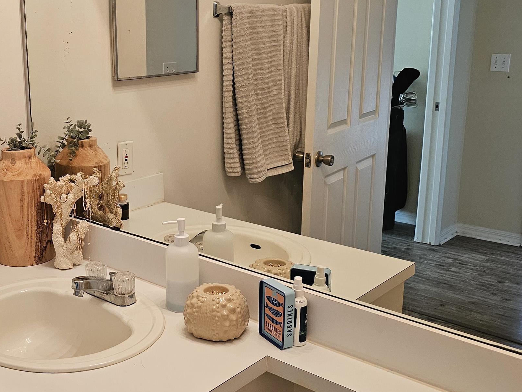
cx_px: 174
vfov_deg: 32.8
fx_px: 663
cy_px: 180
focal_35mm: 44
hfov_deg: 42.4
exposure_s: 1/120
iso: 250
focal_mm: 6.3
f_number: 1.7
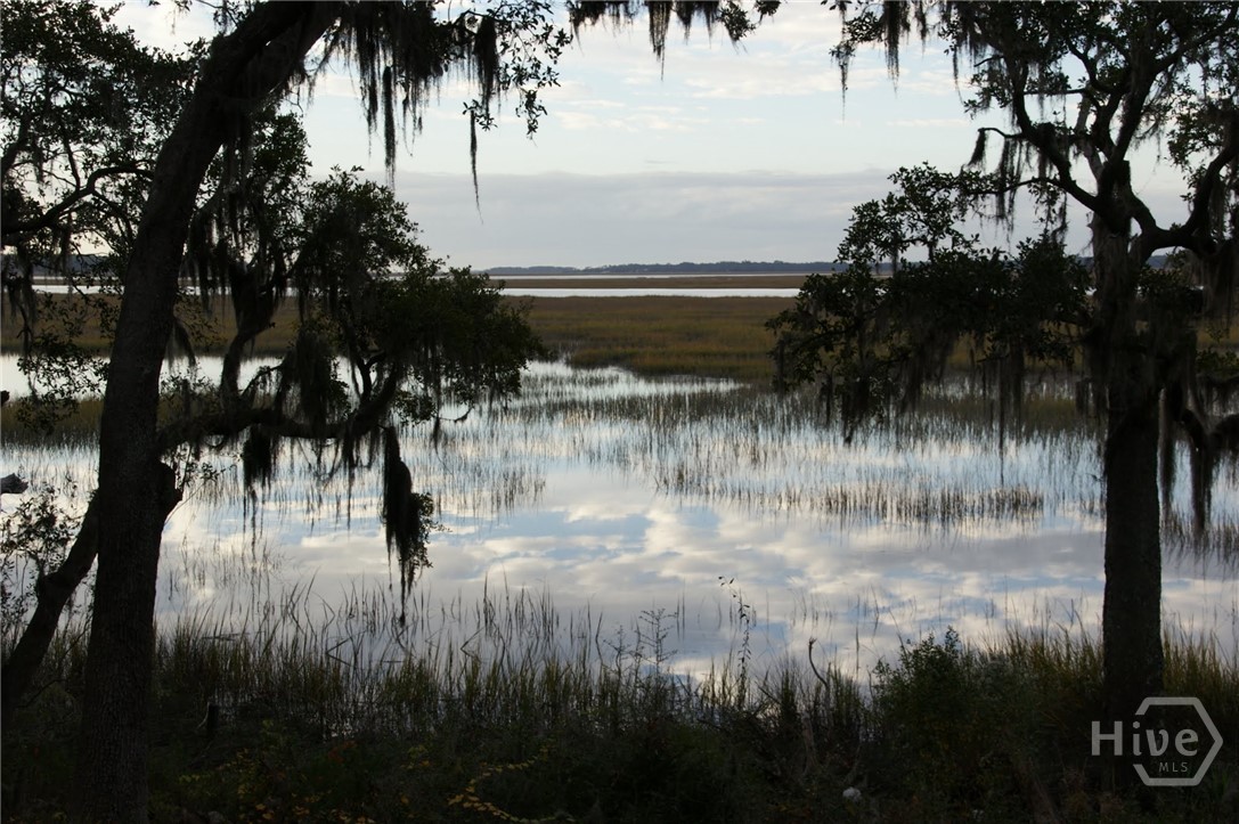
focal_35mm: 60
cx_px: 620
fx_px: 2063
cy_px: 412
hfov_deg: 33.4
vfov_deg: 22.6
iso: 100
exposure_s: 1/100
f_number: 6.3
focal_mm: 40
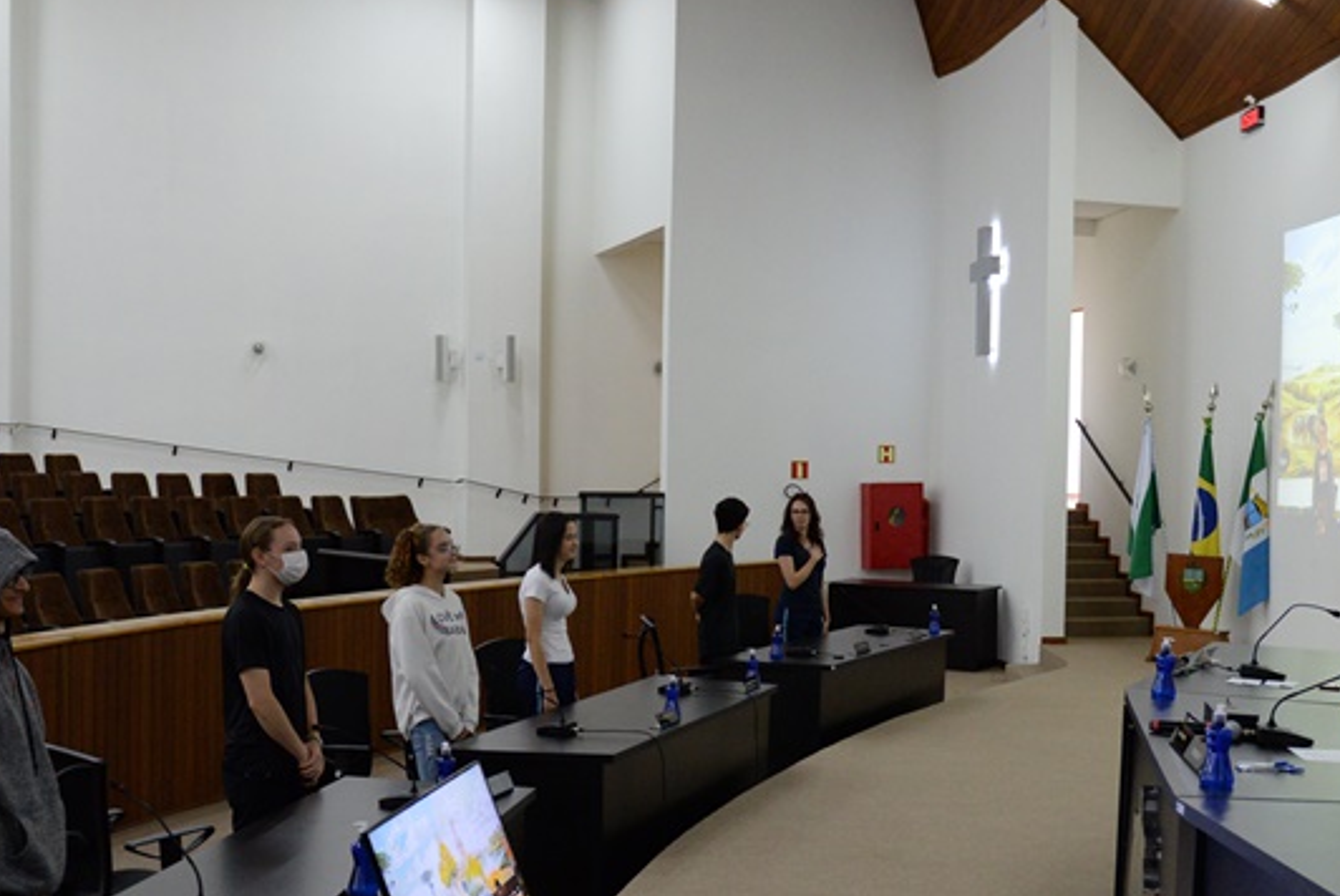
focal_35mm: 50
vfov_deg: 27.0
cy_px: 554
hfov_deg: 39.4
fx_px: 1863
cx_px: 809
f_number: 2.8
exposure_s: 1/250
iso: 2500
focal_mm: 26
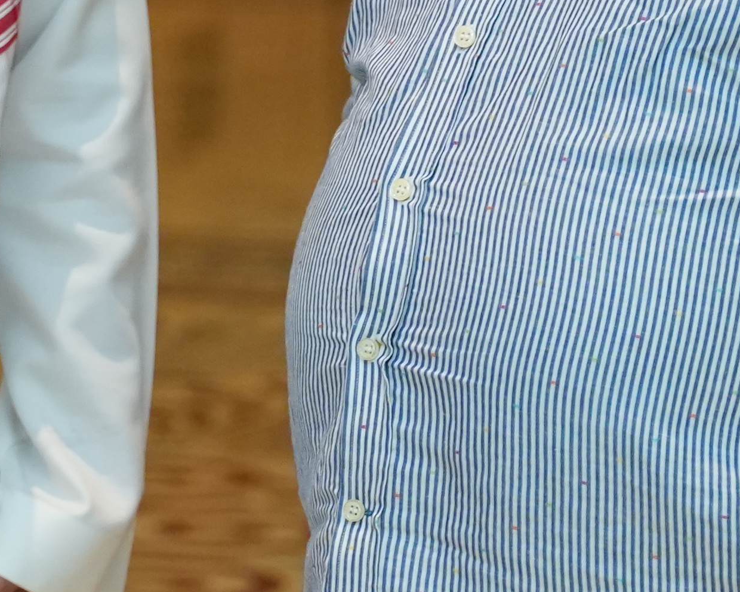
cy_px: -147
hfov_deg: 6.0
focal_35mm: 316
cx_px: -376
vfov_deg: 4.9
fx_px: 6925
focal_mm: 59.6
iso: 2500
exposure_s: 1/160
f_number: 2.8
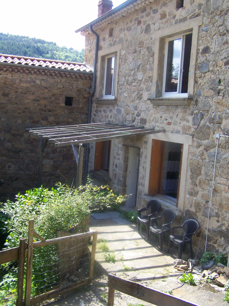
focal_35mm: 38
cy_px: 153
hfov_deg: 37.7
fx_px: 335
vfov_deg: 49.0
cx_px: 114
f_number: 2.8
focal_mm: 6.3
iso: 64
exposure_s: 1/250
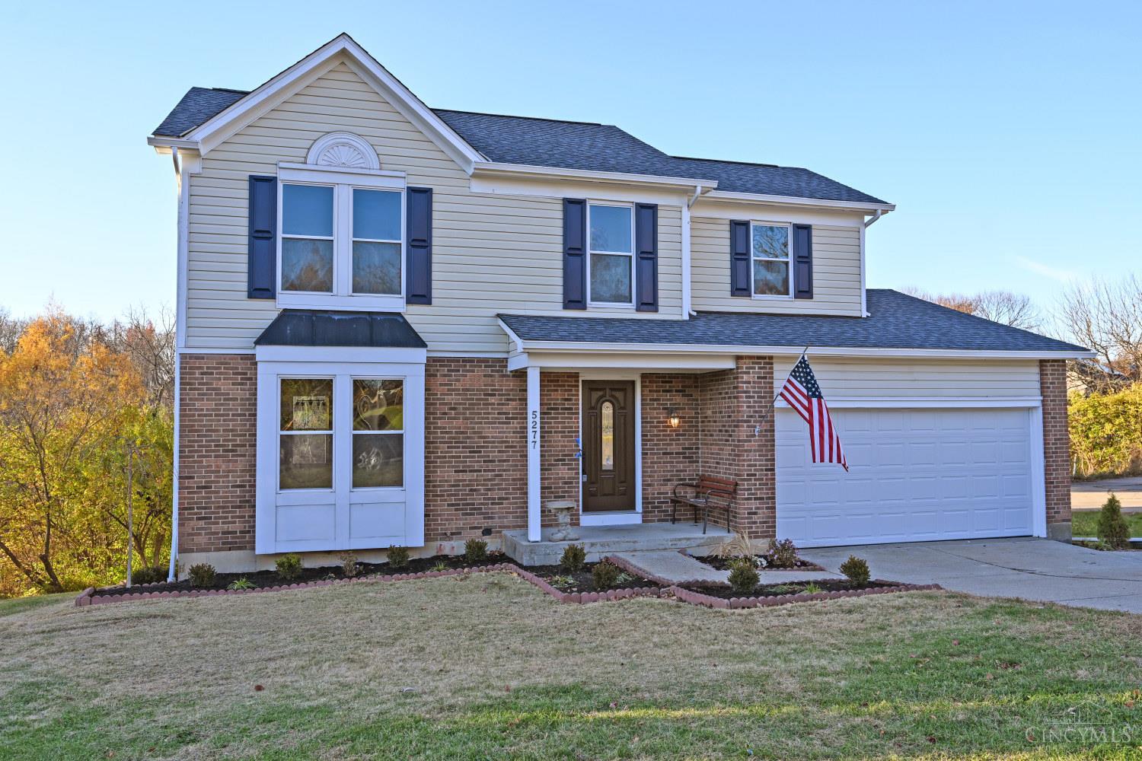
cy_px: 380
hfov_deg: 68.4
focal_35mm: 26
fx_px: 841
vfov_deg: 48.7
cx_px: 571
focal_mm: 26.5
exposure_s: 1/250
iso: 180
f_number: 5.6
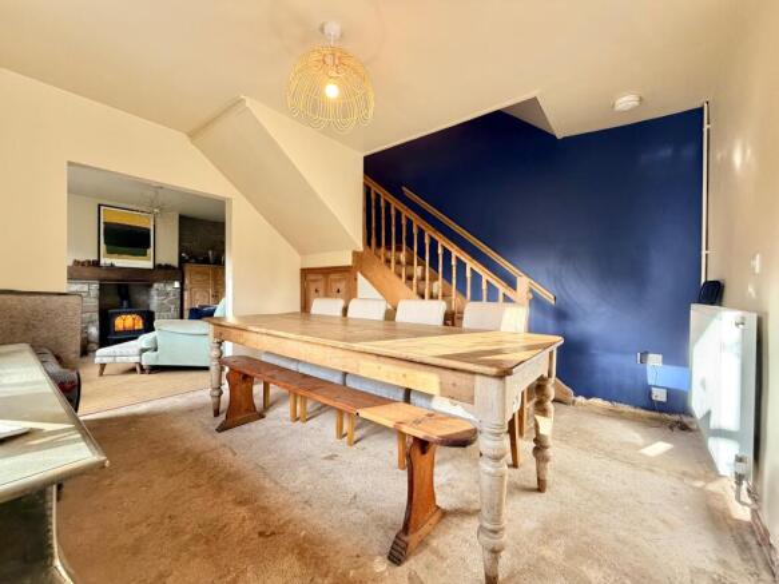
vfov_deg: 85.7
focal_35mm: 14
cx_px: 390
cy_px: 292
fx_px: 315
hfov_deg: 102.1
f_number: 2.2
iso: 250
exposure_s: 1/121
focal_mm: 2.22
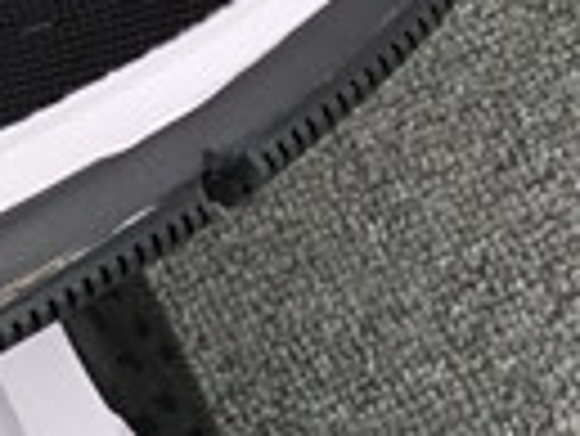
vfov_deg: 6.9
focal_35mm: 216
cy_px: 70
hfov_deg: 8.5
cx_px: -692
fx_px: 3623
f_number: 2.4
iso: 25
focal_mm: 3.3
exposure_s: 1/119
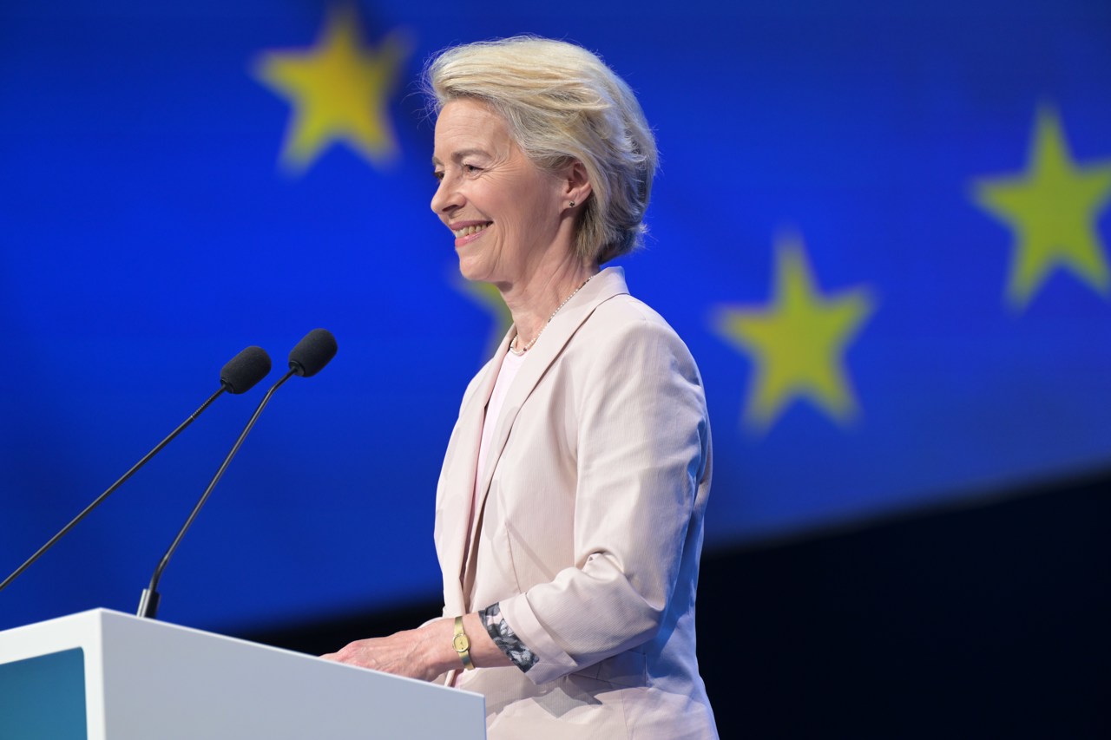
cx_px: 556
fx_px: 8639
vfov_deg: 4.9
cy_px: 370
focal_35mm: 280
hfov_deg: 7.4
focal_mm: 280
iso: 1600
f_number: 4.5
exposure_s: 1/320
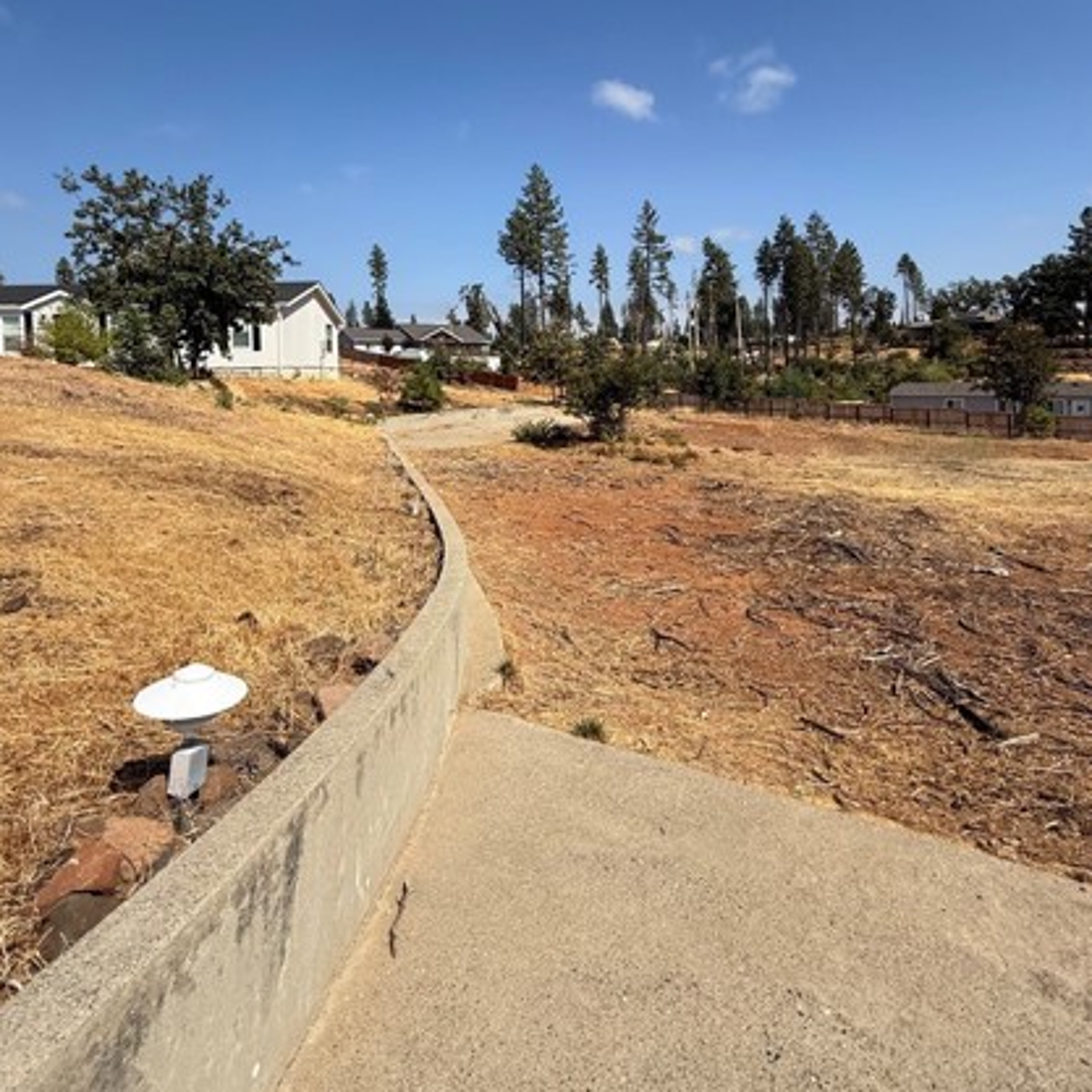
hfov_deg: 77.6
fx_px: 678
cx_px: 584
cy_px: 398
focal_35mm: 19
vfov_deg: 76.1
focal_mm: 2.22
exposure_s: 1/2841
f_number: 2.2
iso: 50
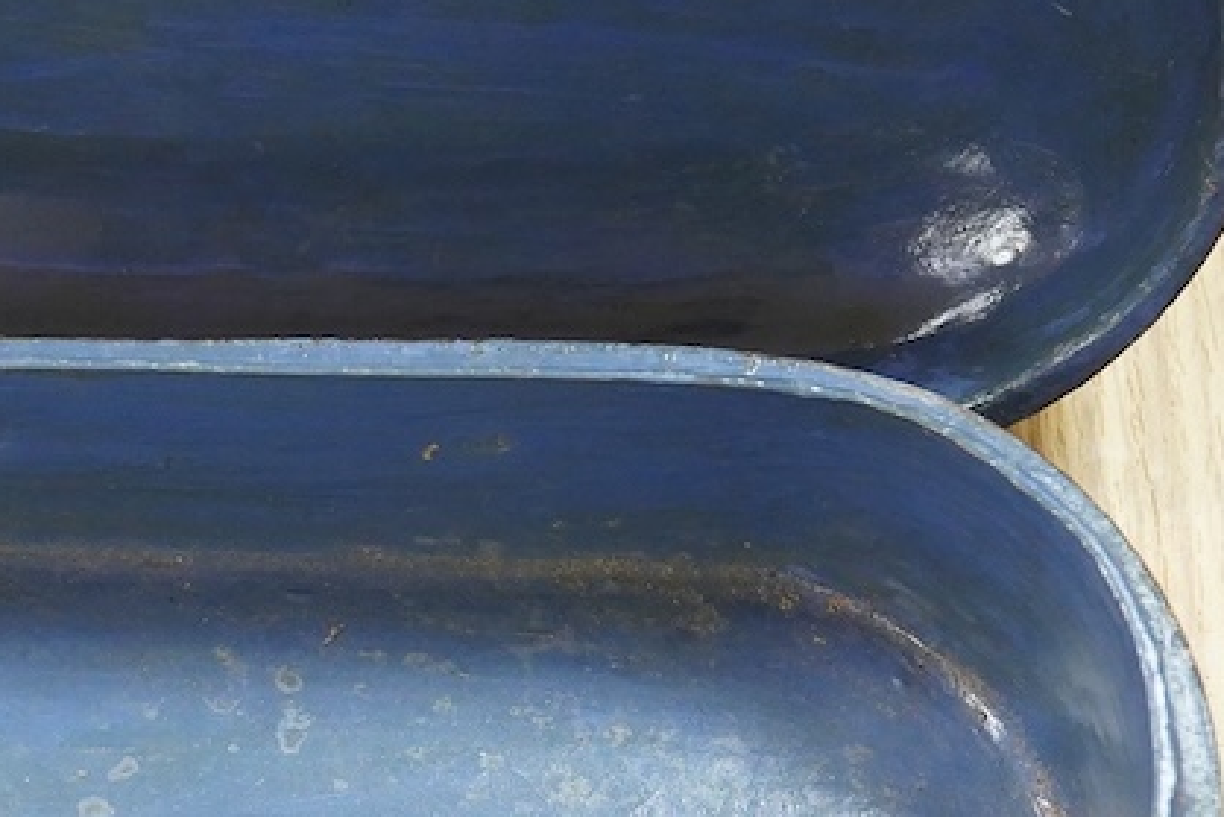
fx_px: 4115
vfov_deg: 11.3
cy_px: 439
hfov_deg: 16.7
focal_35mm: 121
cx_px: 177
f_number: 7.1
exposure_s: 1/160
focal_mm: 30
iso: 2500
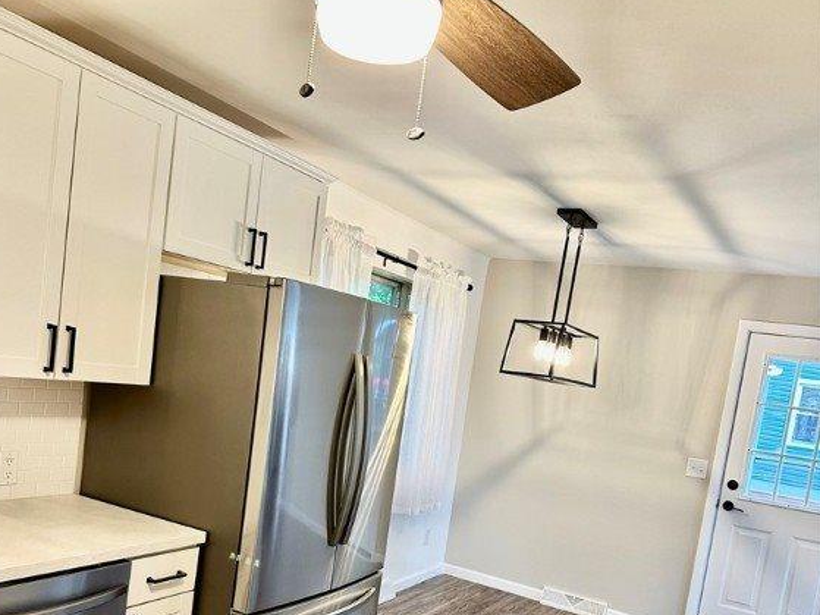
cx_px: 402
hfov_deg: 55.4
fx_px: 782
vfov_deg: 41.8
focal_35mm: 33
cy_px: 454
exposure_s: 1/60
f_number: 1.78
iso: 160
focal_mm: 6.86
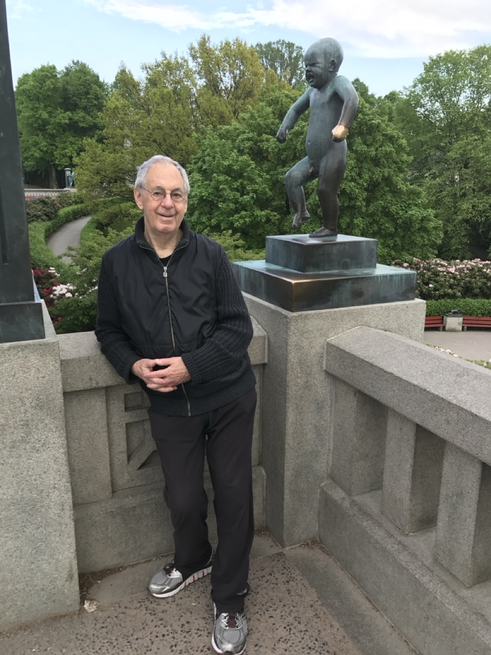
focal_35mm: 28
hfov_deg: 49.7
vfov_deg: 63.4
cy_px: 328
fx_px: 530
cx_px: 246
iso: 20
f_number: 1.8
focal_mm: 3.99
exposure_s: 1/181
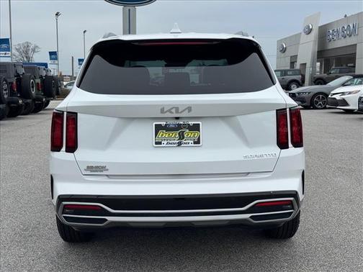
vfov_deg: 30.3
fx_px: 503
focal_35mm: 48
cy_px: 136
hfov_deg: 39.7
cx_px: 182
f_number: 1.78
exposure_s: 1/2252
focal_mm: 6.76
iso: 64
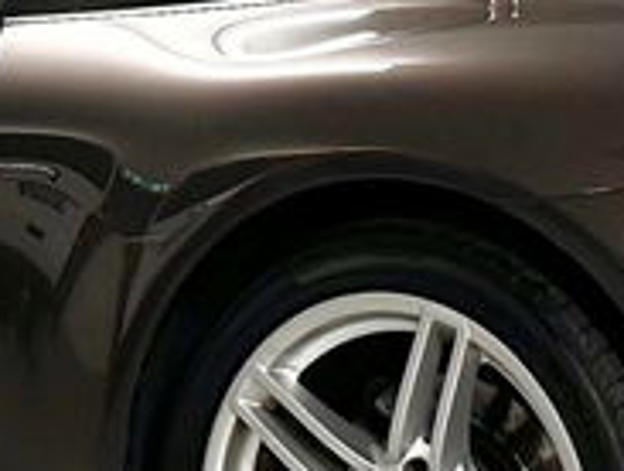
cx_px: 239
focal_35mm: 134
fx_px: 2420
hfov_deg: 14.7
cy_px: -55
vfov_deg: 11.0
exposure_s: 1/50
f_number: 1.78
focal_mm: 6.86
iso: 160
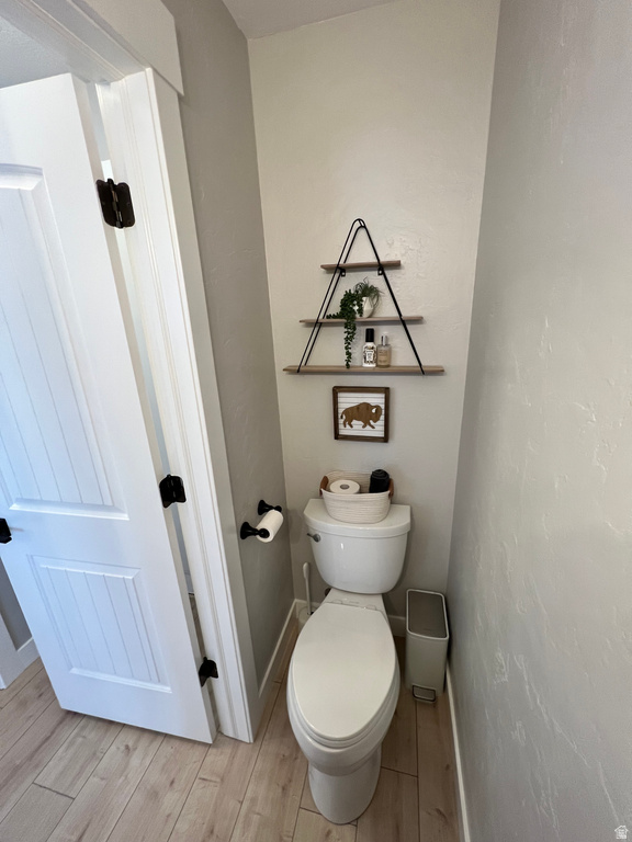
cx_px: 316
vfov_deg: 106.2
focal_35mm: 13
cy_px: 421
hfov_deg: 89.9
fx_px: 316
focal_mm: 1.57
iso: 200
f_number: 1.8
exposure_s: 1/120
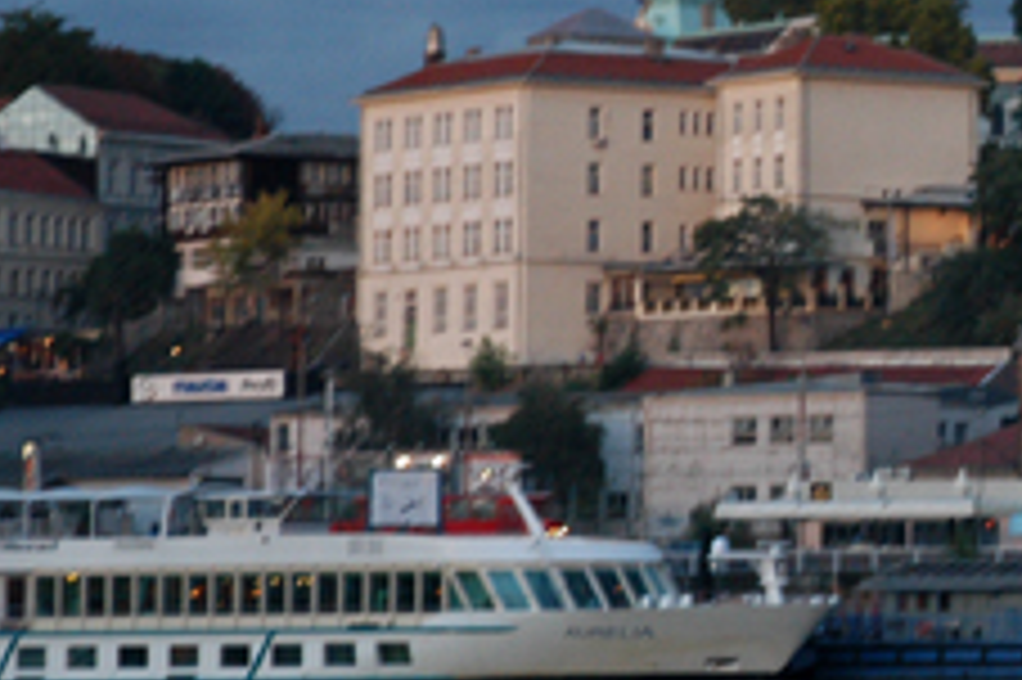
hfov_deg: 8.2
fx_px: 6893
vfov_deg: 5.6
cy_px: 23
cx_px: 1720
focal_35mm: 243
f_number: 4.5
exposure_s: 1/20
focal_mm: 46
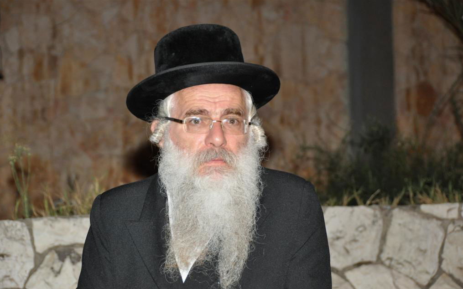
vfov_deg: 11.3
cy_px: 155
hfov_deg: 18.1
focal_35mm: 116
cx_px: 230
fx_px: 1457
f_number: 5
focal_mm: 75
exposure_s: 1/60
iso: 800
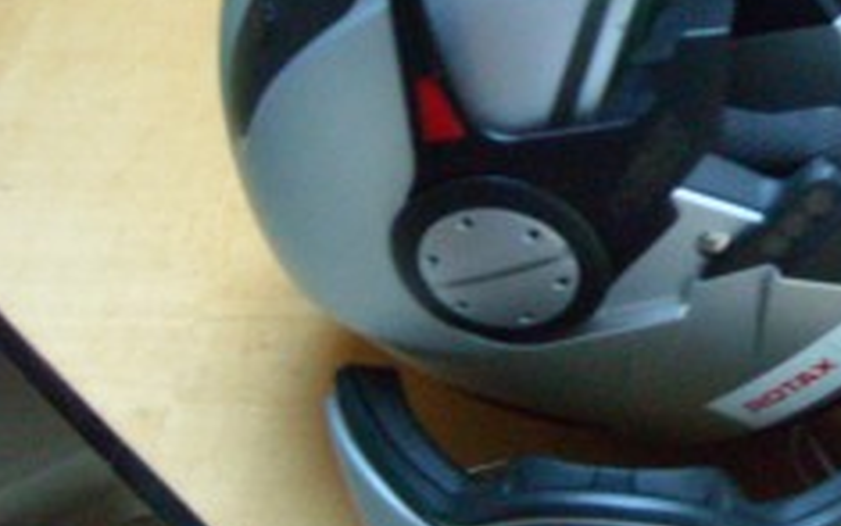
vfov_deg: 16.5
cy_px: 163
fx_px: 1811
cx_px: 830
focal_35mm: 79
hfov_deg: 25.0
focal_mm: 5.7
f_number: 2.8
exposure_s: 1/5
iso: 800
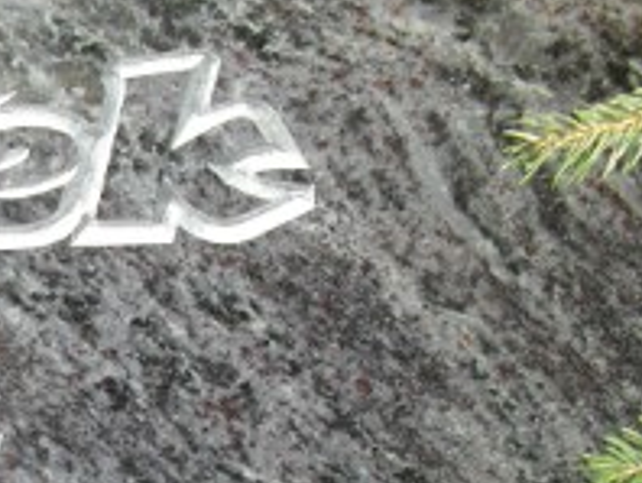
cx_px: -357
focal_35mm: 113
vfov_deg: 12.5
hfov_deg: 15.8
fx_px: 2098
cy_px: 710
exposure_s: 1/125
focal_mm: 6.3
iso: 100
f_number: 3.2
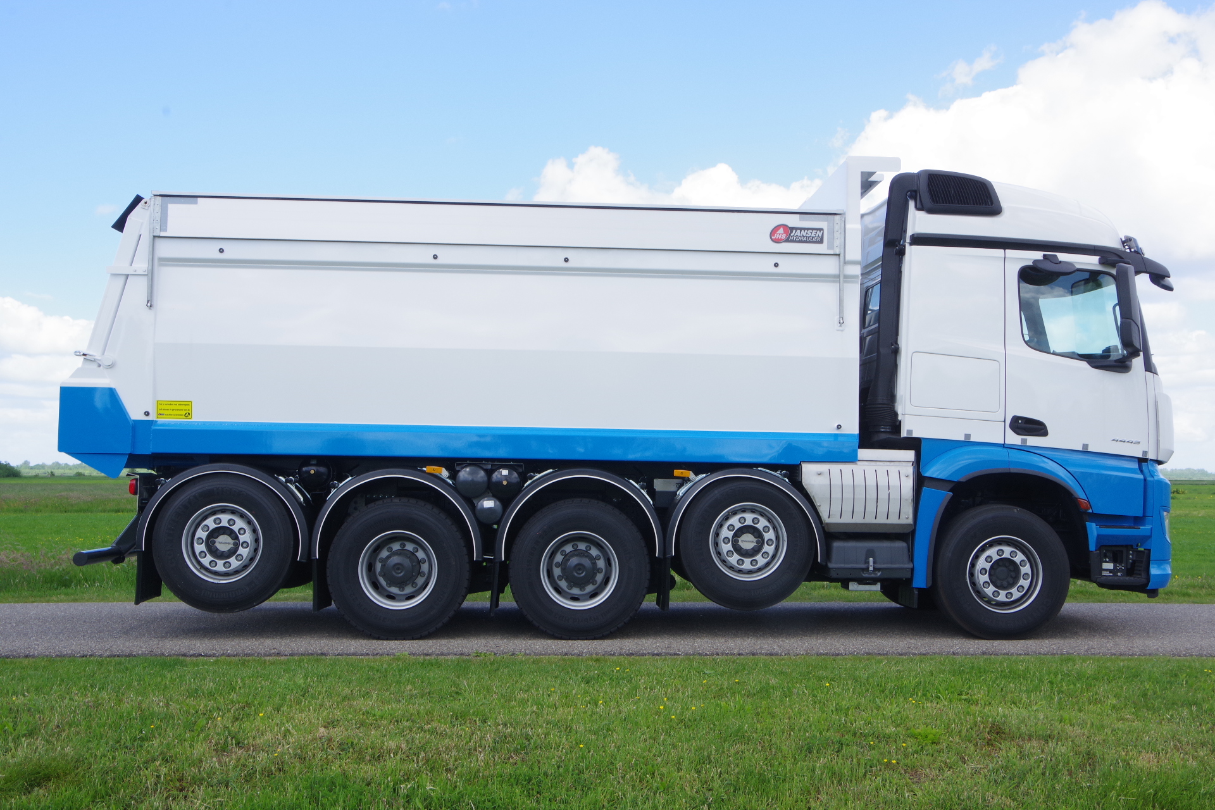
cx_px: 608
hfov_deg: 46.4
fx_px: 1417
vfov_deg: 31.9
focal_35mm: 42
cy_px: 405
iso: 200
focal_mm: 28
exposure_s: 1/60
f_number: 14
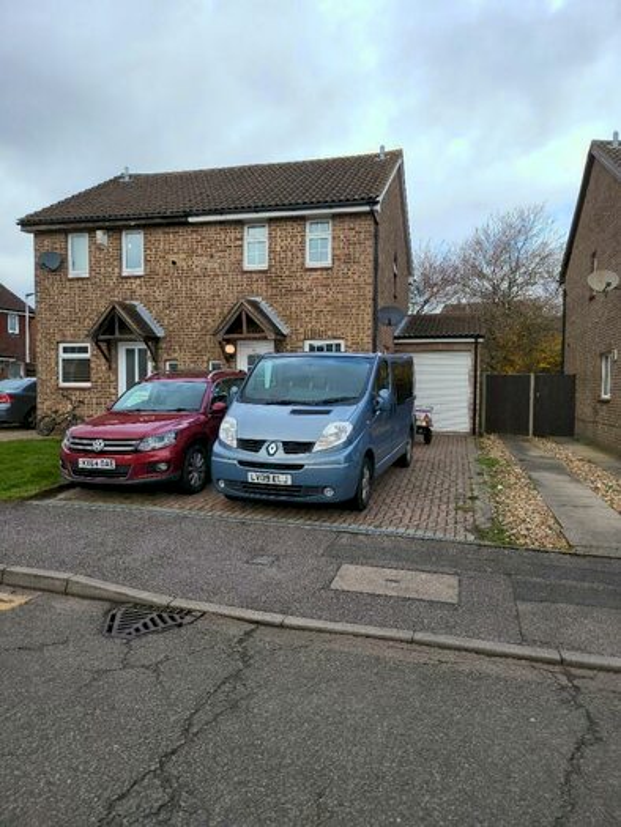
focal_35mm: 24
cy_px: 414
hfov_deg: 56.8
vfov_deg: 71.6
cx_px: 310
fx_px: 574
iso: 40
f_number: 1.8
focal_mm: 5
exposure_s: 1/986
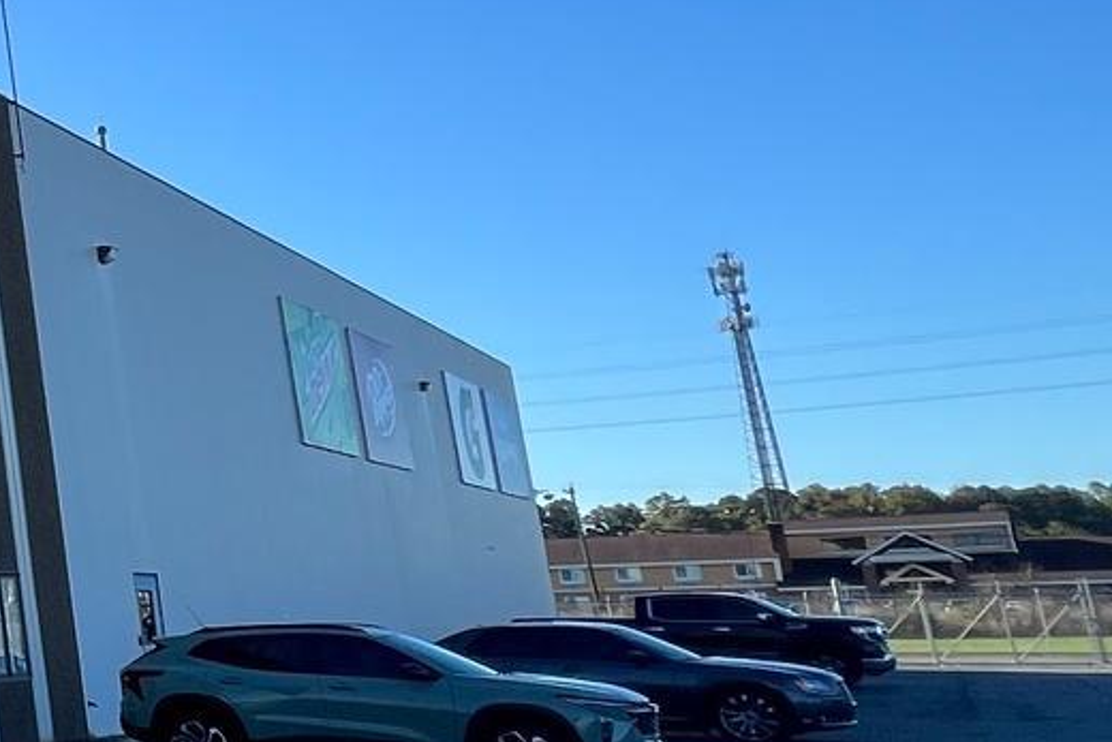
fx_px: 1607
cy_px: 244
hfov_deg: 24.2
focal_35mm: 52
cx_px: -751
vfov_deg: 25.9
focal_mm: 1.57
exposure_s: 1/1107
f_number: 1.8
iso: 32
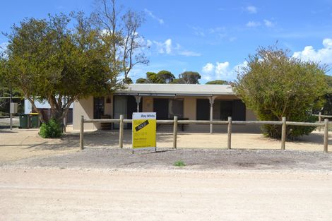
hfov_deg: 57.2
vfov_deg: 39.9
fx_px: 304
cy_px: 110
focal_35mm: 33
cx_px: 166
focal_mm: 22
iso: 100
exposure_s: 1/250
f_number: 8
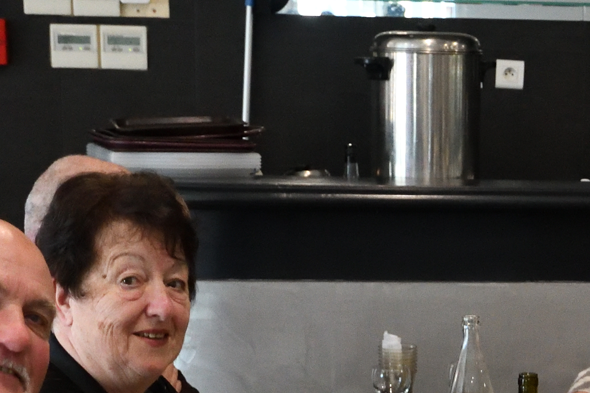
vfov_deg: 10.2
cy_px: 604
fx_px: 2130
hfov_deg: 15.4
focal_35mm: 130
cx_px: 640
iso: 5000
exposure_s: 1/160
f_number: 5
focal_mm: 28
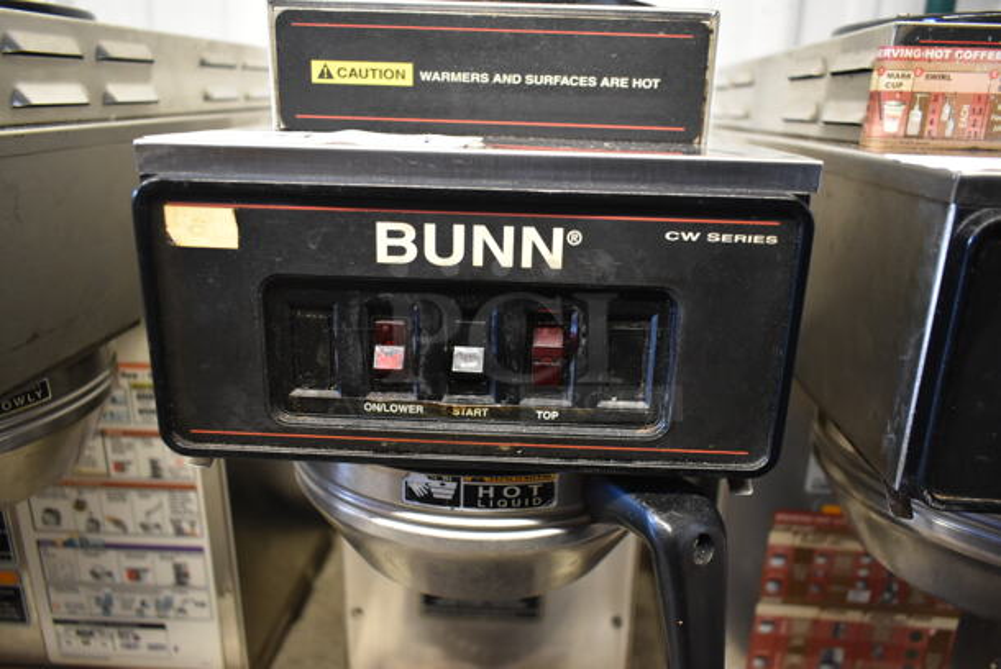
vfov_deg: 48.0
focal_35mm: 27
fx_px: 751
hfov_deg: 67.3
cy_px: 334
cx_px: 500
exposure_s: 1/30
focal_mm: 18
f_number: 3.5
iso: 1400
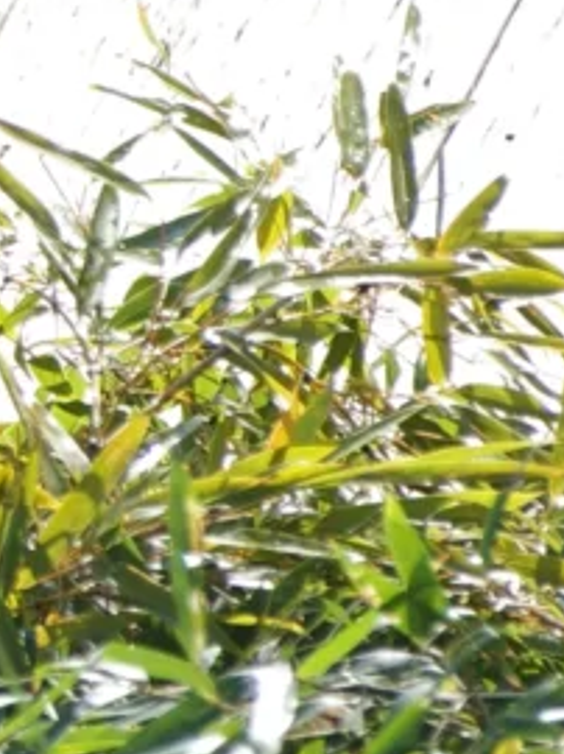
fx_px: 25001
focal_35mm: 1149
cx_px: -857
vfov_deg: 1.7
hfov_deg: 1.3
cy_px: 216
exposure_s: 1/500
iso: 200
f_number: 5.6
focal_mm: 210
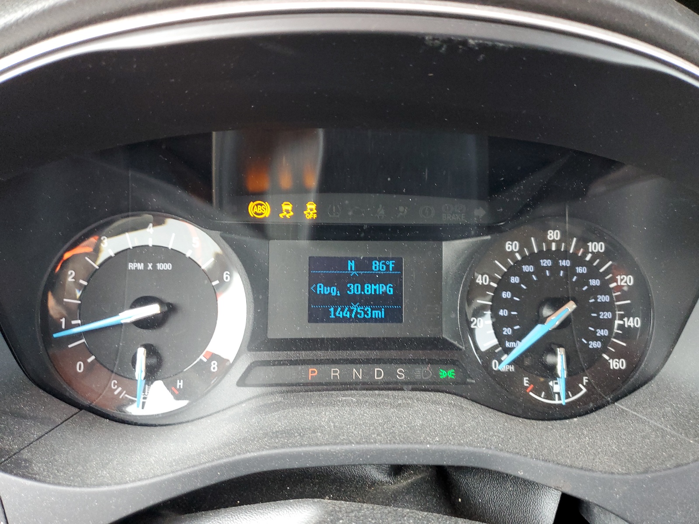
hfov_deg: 67.3
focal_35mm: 26
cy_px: 262
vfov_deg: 53.1
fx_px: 525
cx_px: 350
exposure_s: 1/60.2
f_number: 1.5
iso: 177
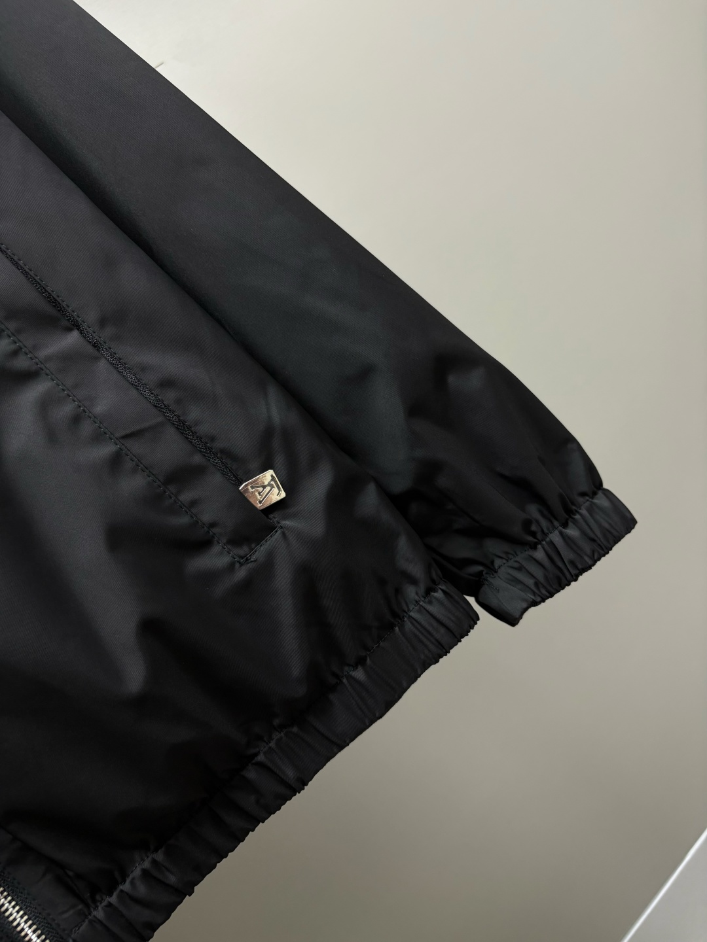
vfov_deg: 67.3
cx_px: 354
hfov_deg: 53.1
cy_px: 471
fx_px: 708
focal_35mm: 26
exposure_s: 1/50
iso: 100
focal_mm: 5.96
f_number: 1.6
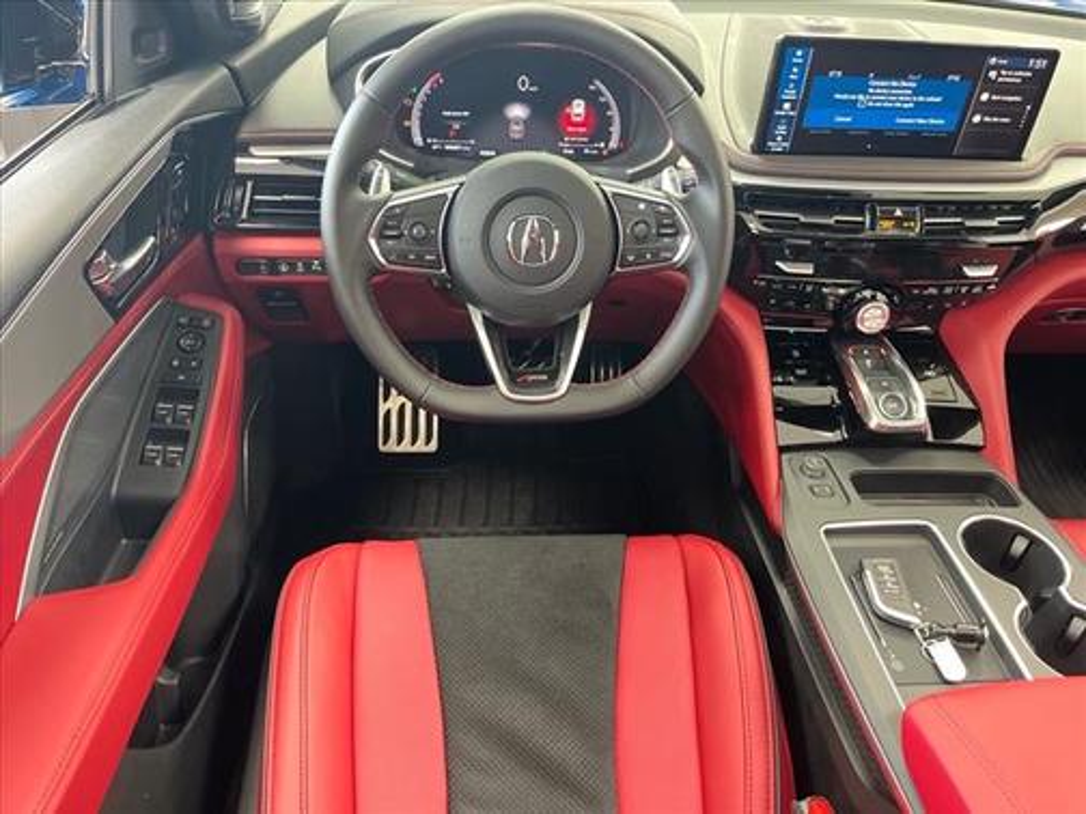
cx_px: 543
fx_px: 816
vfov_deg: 53.1
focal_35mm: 26
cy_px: 407
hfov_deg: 67.3
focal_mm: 5.1
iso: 640
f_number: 1.6
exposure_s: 1/30
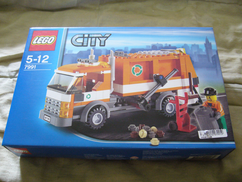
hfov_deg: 52.6
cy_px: 91
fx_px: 245
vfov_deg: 40.7
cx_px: 121
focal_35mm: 35
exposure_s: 1/4
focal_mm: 5.8
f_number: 2.8
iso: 200
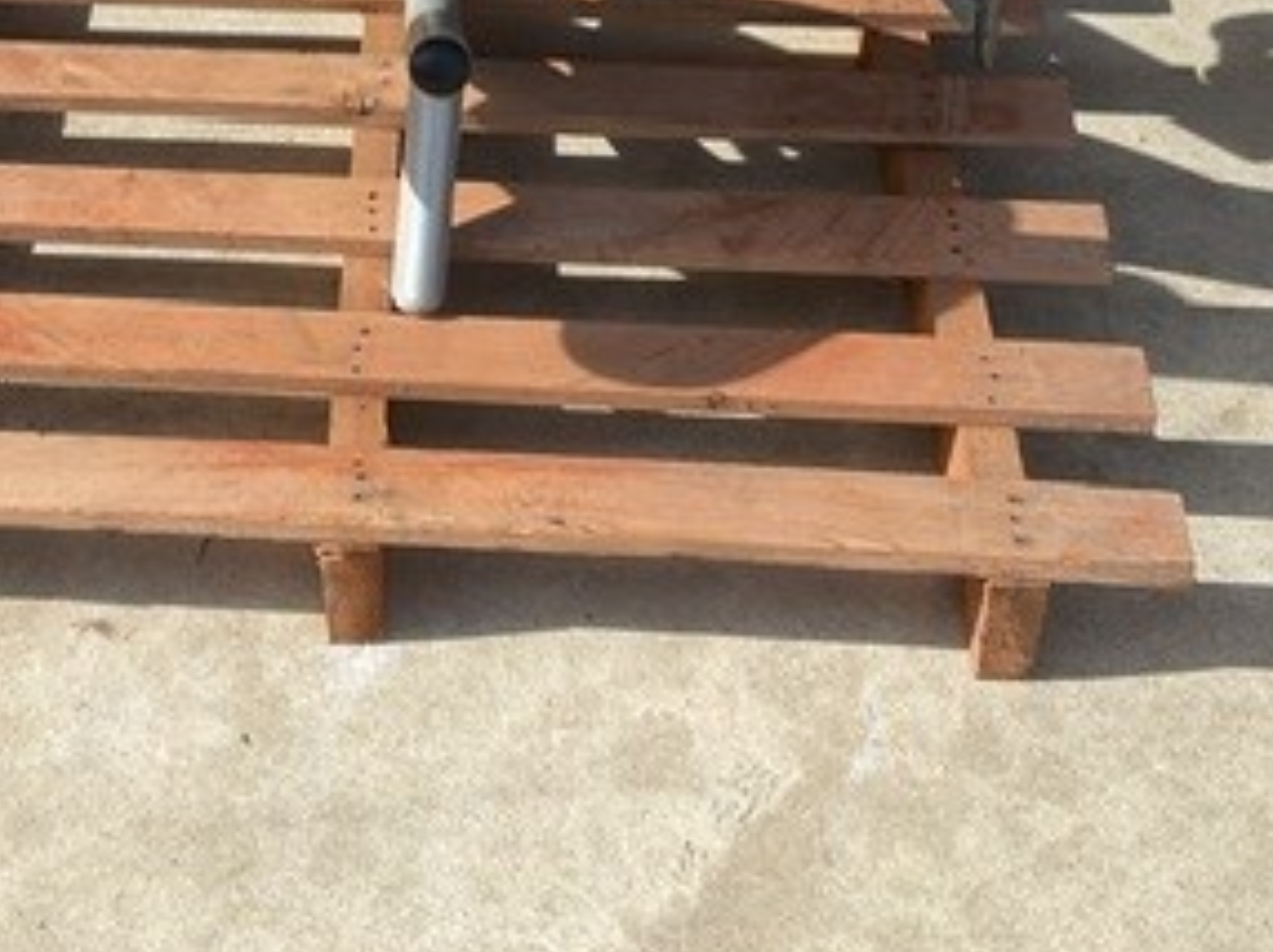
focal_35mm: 65
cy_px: -58
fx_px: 2388
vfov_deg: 21.5
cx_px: 423
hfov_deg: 29.6
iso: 16
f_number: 1.8
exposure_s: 1/1195
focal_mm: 3
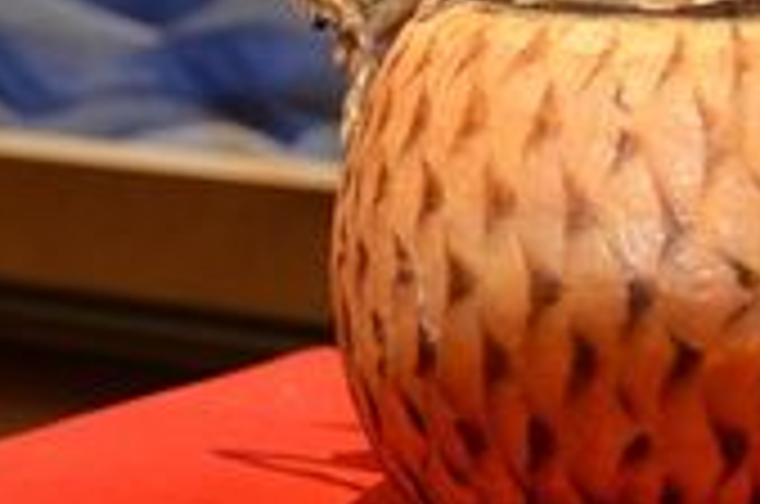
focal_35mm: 149
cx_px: 688
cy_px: 14
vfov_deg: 9.1
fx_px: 3140
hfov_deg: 13.7
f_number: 4
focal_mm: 28
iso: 800
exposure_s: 1/60
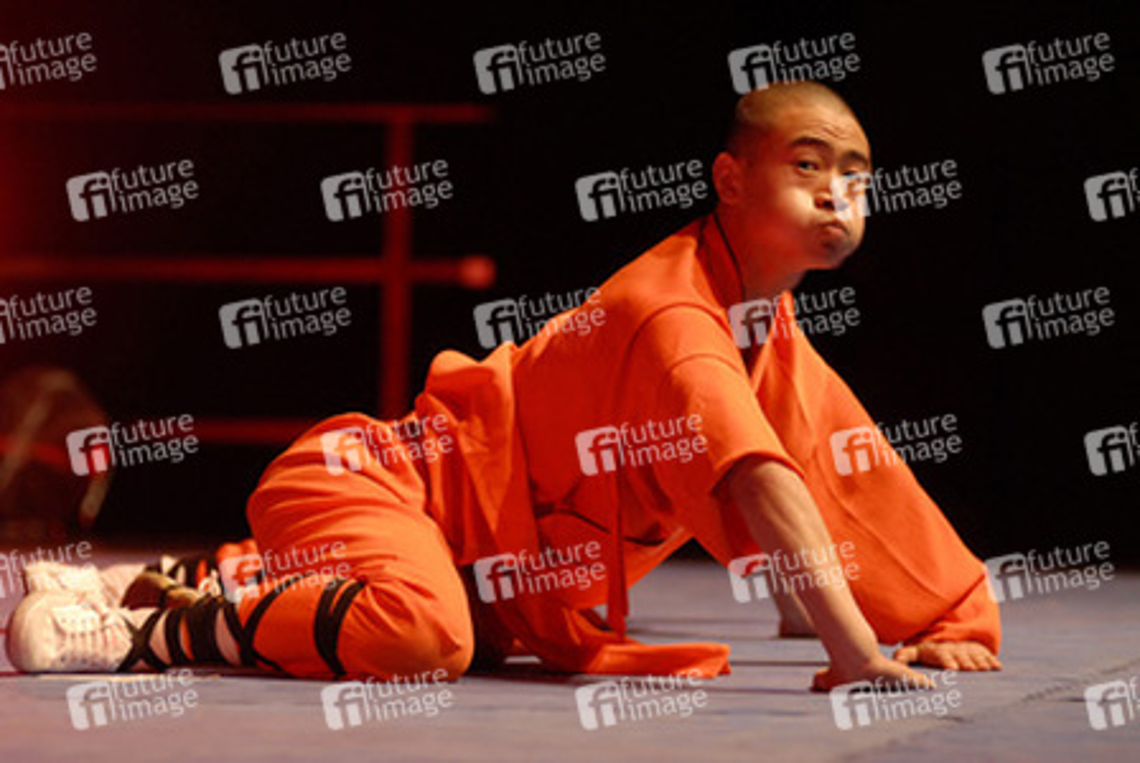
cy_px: 382
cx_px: 570
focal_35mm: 202
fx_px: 6421
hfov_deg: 10.1
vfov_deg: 6.8
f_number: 2.8
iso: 800
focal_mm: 135
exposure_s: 1/40
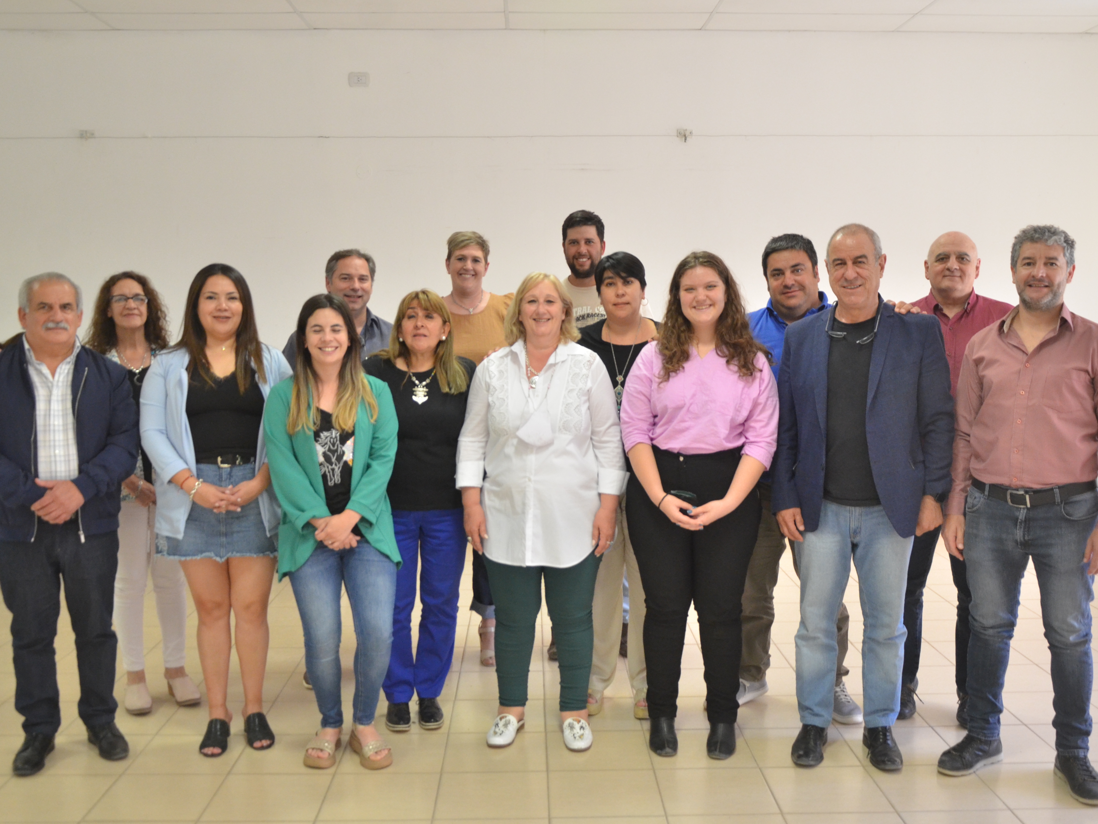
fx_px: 1096
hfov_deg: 53.2
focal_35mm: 35
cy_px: 415
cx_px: 538
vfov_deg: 41.2
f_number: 4
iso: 1250
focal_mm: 21
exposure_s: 1/125
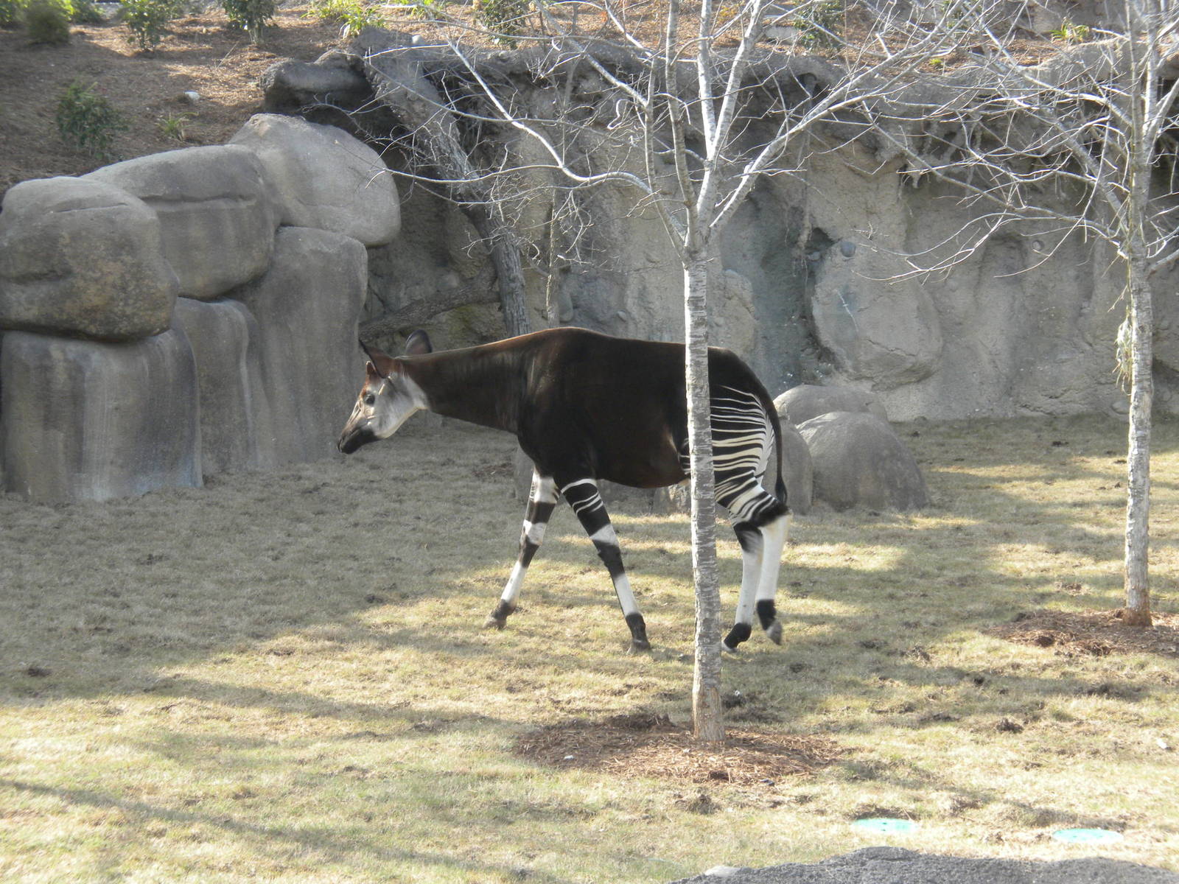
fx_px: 2895
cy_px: 442
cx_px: 590
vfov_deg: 17.4
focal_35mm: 85
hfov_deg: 23.0
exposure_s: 1/144
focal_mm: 15
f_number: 5.1
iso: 133
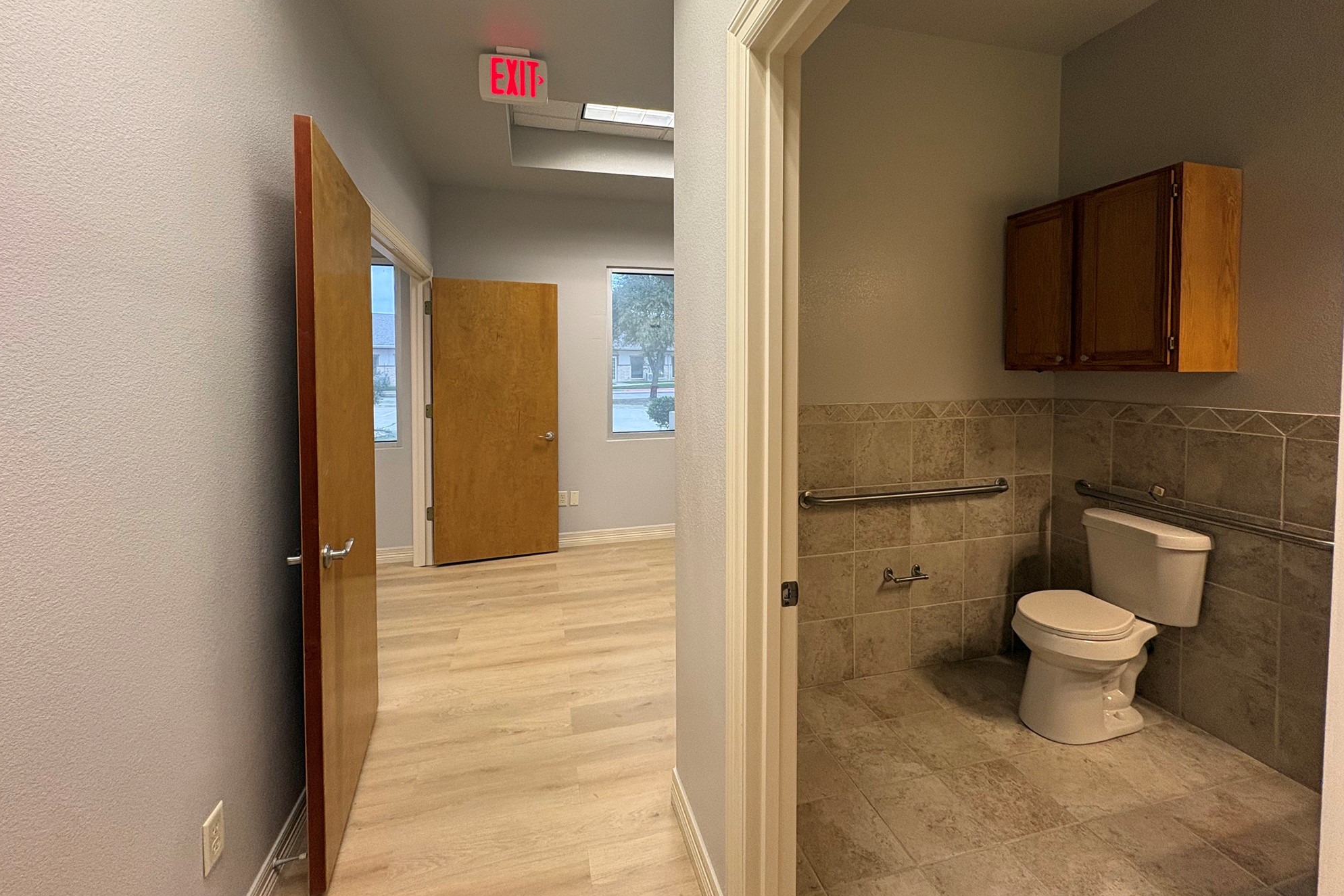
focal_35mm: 15
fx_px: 560
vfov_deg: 76.8
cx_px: 675
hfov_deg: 100.4
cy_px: 379
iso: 160
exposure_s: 1/60
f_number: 2.2
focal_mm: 2.22
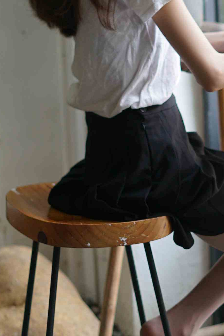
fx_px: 1427
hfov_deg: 8.9
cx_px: 212
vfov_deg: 13.4
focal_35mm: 153
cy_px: 183
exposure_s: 1/160
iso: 200
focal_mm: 50
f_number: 2
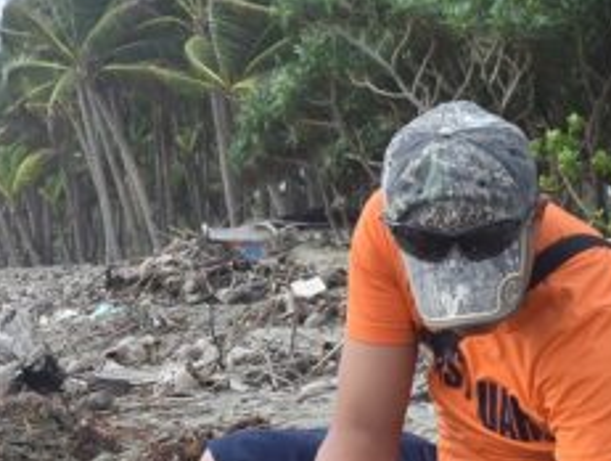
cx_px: -56
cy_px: 382
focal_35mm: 136
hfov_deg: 14.2
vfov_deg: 10.9
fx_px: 2396
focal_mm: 29
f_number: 8
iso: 200
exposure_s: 1/250
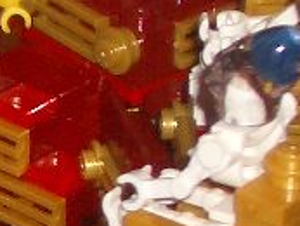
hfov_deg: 3.3
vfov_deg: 2.5
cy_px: 136
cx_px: -518
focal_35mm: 587
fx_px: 5091
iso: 100
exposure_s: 1/60
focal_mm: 14.6
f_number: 4.4
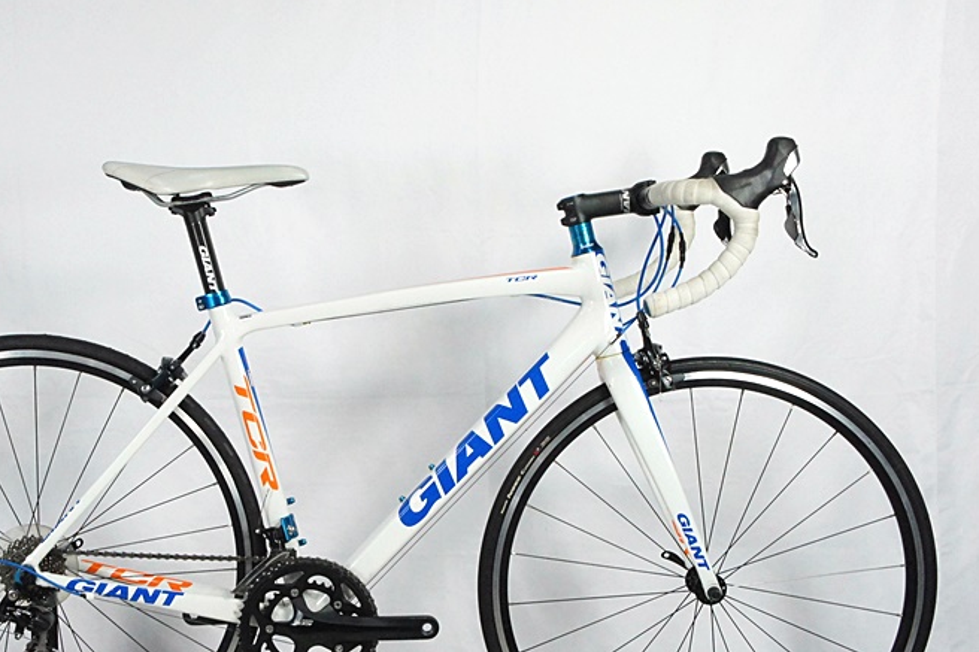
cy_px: 446
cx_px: 369
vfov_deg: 22.6
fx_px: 1623
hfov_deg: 33.4
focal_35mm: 60
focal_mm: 29
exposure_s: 1/100
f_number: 11
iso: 3200
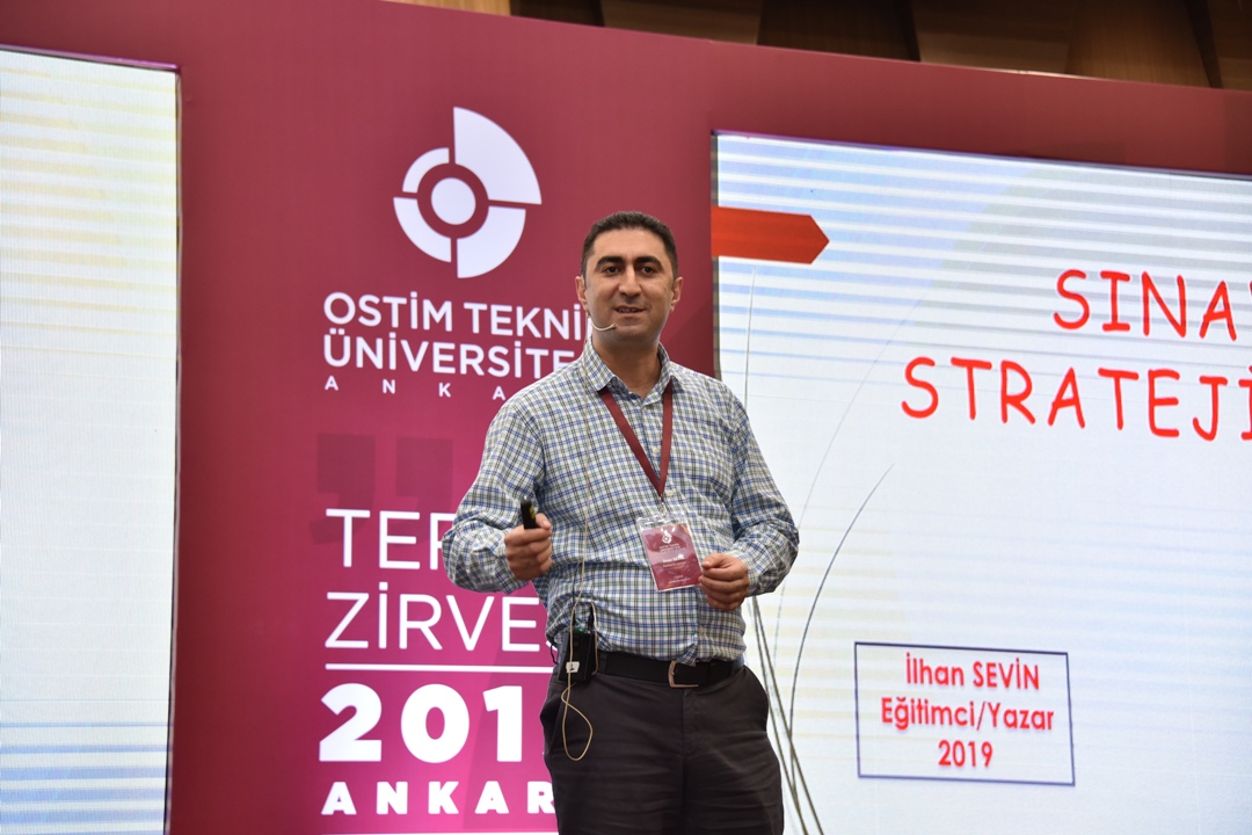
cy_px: 418
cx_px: 626
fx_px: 3130
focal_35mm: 90
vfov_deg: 15.2
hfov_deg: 22.6
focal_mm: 90
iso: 2000
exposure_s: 1/125
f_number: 5.3
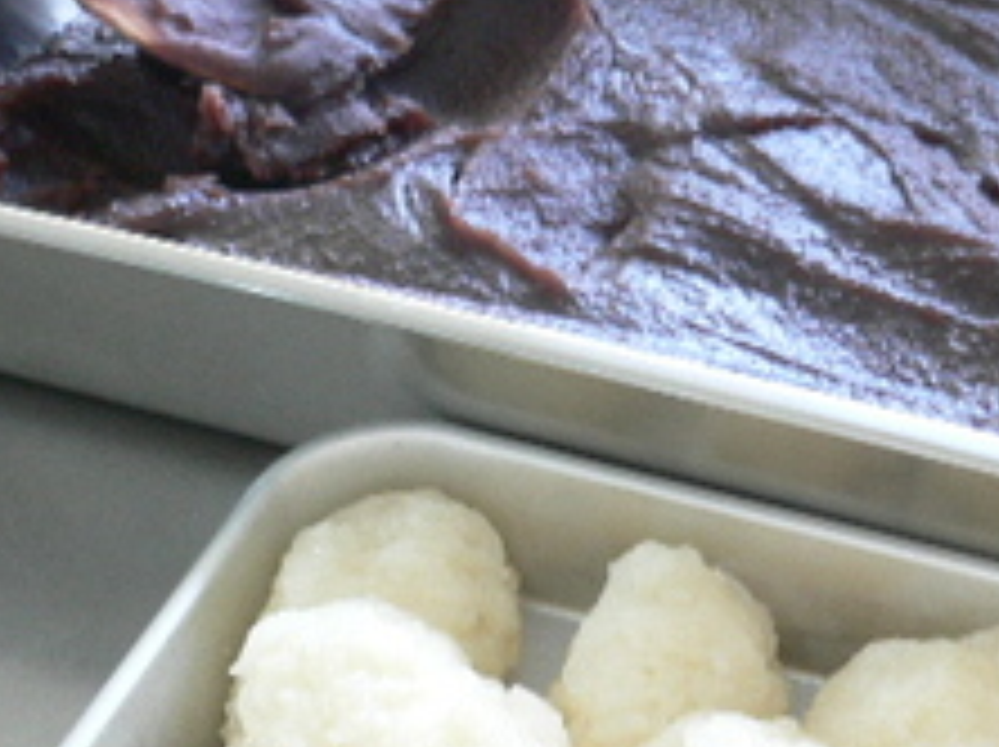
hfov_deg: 24.6
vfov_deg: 18.5
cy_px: 542
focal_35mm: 79
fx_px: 2277
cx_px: 644
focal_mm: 5.8
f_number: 2.8
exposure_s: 1/8
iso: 150
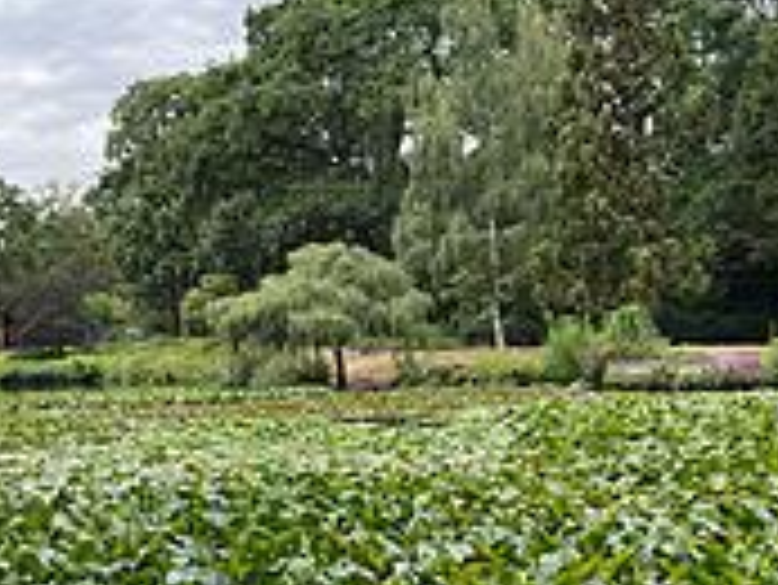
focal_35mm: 53
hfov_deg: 35.3
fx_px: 1192
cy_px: 346
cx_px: 184
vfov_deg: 27.5
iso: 50
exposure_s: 1/965
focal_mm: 5.7
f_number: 1.5
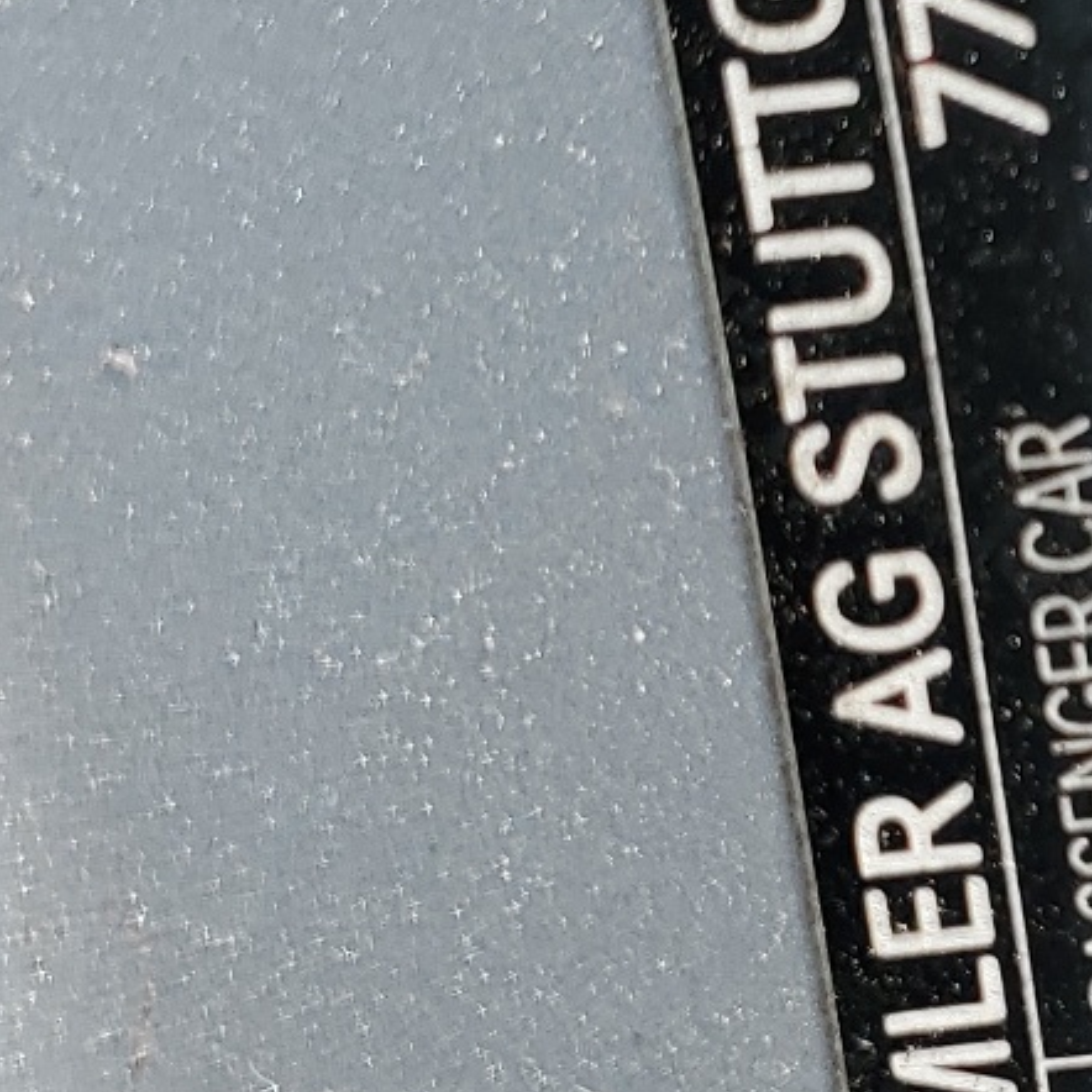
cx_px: 1458
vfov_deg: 15.7
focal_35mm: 111
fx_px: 3962
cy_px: 671
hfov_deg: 14.9
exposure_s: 1/1250
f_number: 1.5
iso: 50
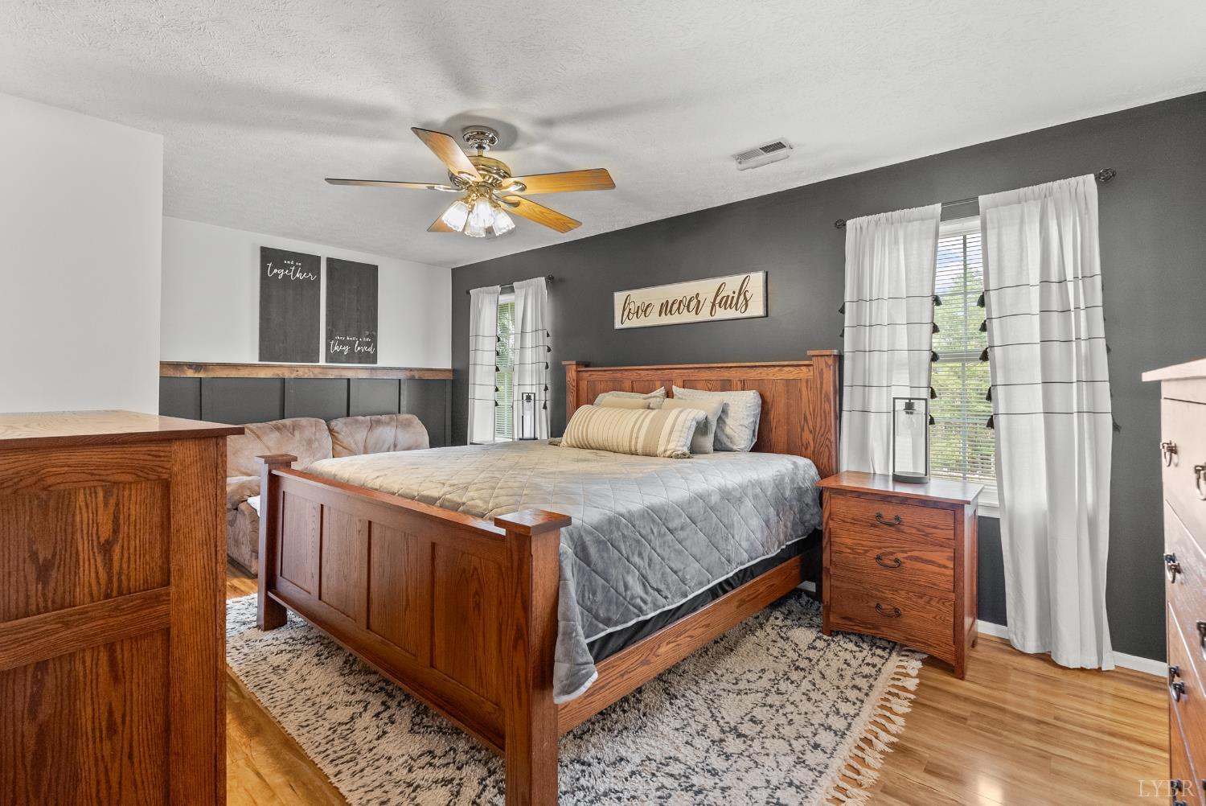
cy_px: 403
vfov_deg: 73.8
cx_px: 603
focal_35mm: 16
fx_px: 536
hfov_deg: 96.7
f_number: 8
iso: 1000
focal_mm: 16
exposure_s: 1/2
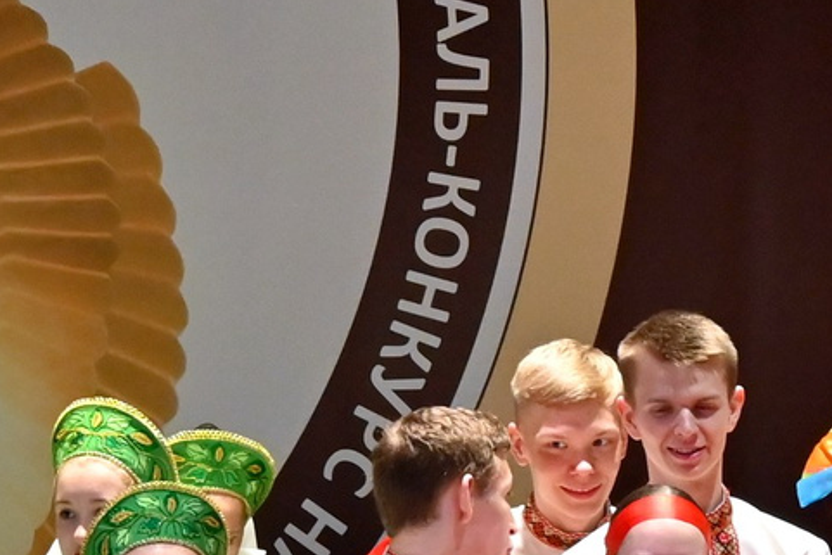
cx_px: 578
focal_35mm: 702
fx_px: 16228
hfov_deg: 2.9
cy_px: 1012
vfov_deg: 2.0
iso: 800
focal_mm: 88
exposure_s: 1/125
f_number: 5.6
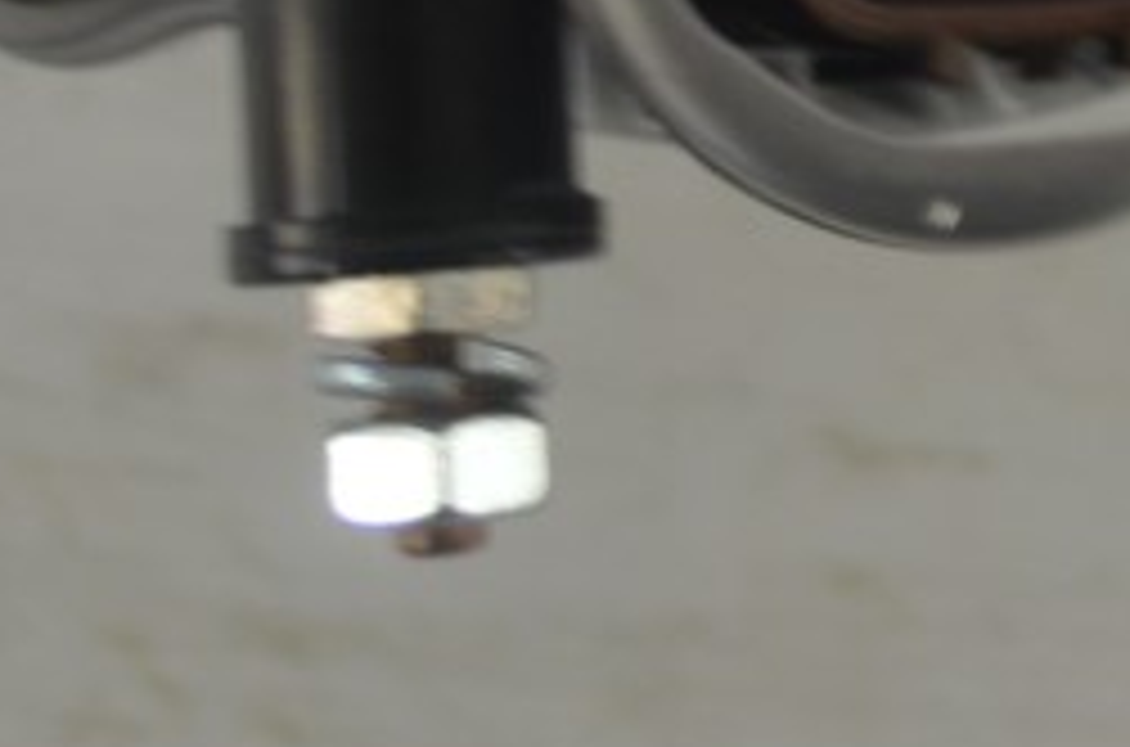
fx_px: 6074
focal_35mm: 194
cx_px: 1017
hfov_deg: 10.6
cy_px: -914
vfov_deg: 6.7
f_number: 4.5
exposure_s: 1/60
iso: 400
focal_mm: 28
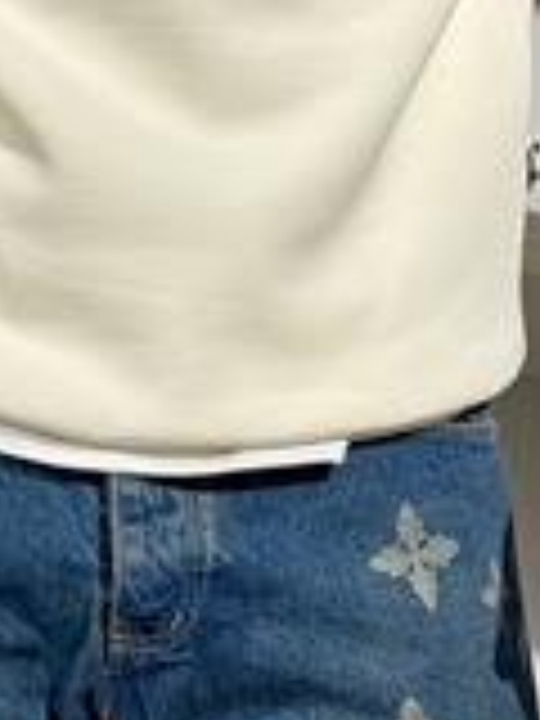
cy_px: -184
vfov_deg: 13.6
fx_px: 2912
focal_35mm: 140
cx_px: 202
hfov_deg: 10.6
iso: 64
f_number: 1.78
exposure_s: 1/227
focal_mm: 6.76
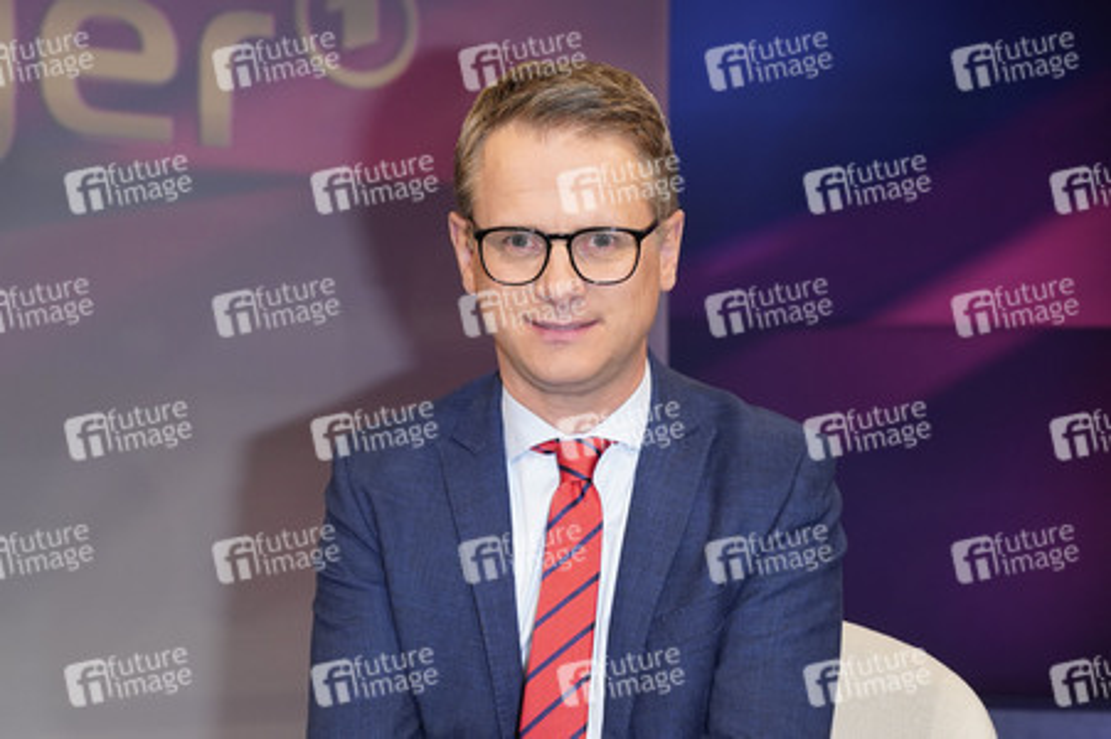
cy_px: 370
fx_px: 1419
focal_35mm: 46
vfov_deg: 29.2
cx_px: 556
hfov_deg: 42.8
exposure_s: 1/160
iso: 2000
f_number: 5.6
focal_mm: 46
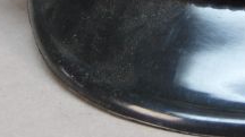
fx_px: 707
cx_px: 243
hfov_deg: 19.1
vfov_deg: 10.5
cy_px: -95
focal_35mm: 109
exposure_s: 1/30
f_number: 2.8
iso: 160
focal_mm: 4.8
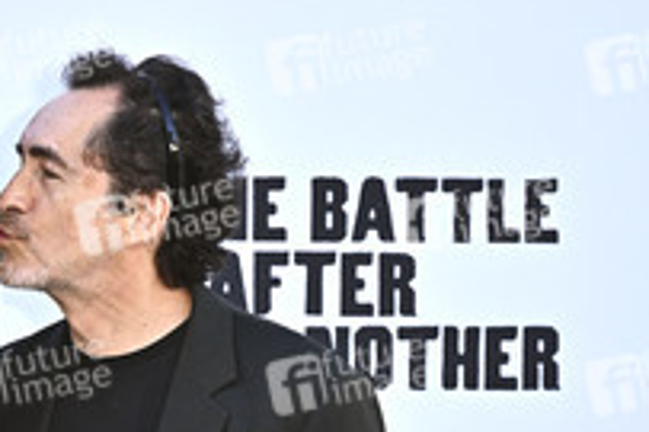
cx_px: 72
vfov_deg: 9.0
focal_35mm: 151
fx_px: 2720
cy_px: 458
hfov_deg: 13.5
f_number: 5.6
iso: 800
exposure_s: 1/320
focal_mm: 68
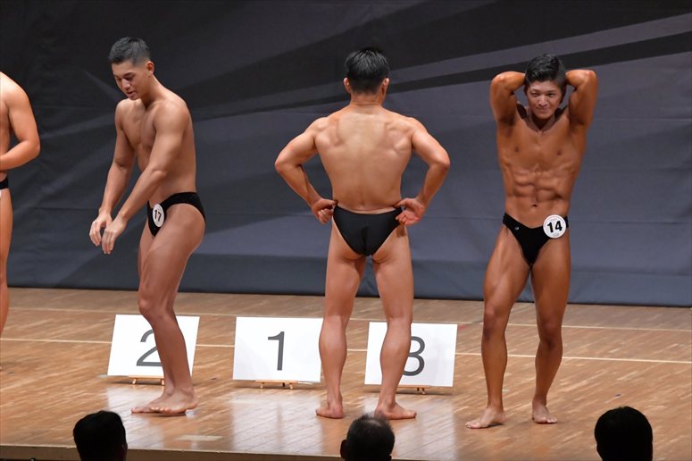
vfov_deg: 5.4
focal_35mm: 255
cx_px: 346
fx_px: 4899
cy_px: 230
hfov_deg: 8.1
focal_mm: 170
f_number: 5.6
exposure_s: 1/400
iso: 8000
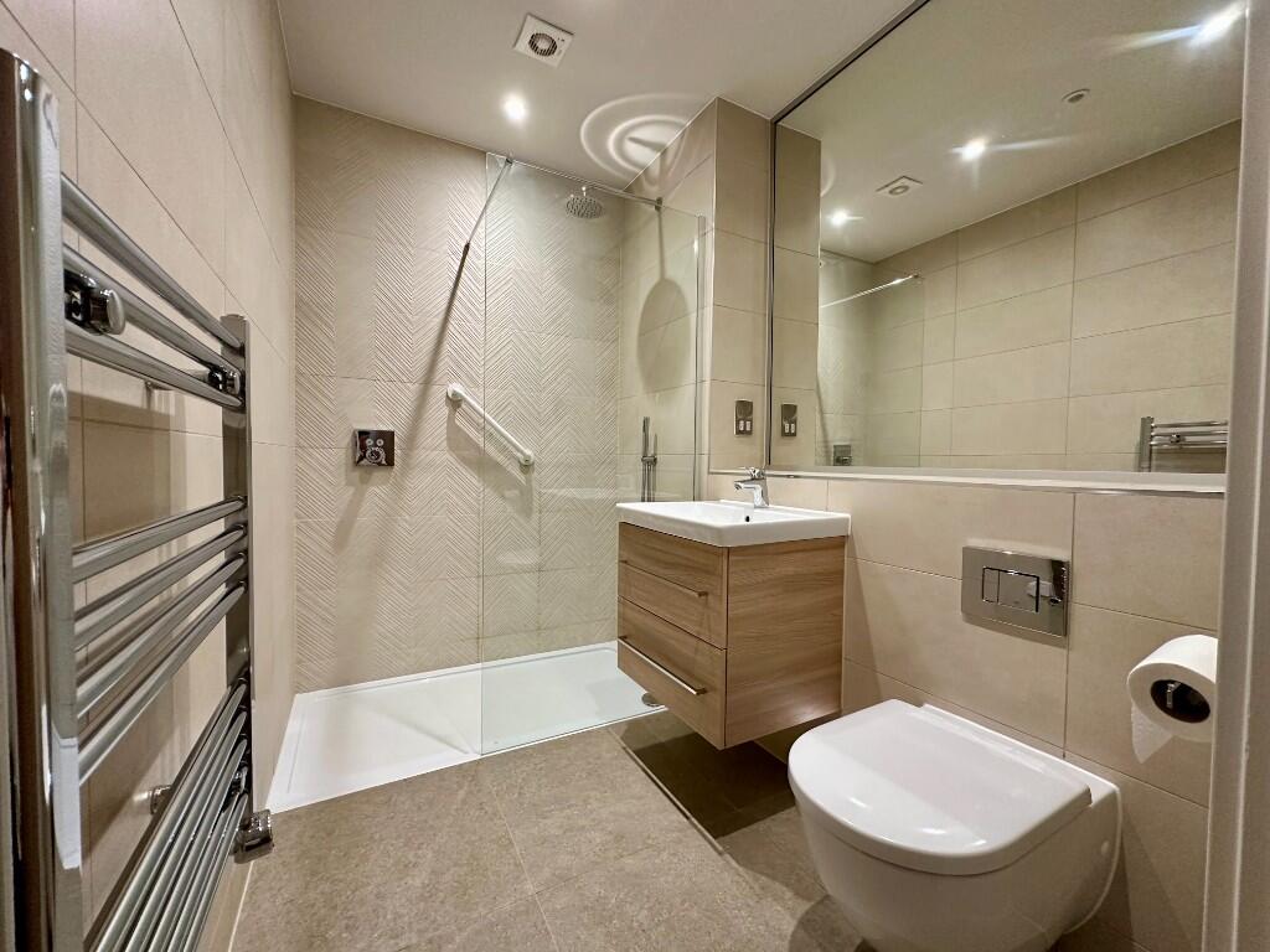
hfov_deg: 102.1
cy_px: 476
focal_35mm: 14
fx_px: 514
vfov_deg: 85.7
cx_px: 635
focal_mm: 2.22
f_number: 2.2
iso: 320
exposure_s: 1/100
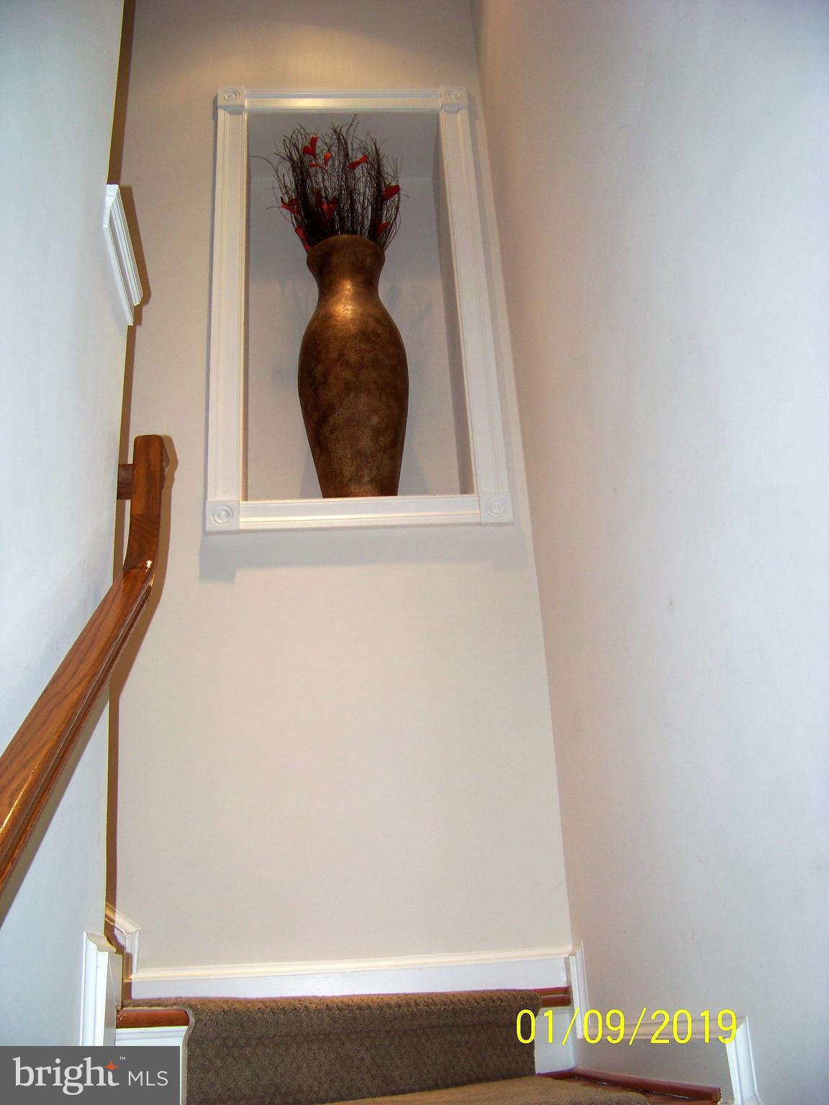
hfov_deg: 39.7
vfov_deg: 51.4
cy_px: 552
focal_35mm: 36
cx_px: 414
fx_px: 1150
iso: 64
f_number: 2.8
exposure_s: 1/30
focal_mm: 5.85
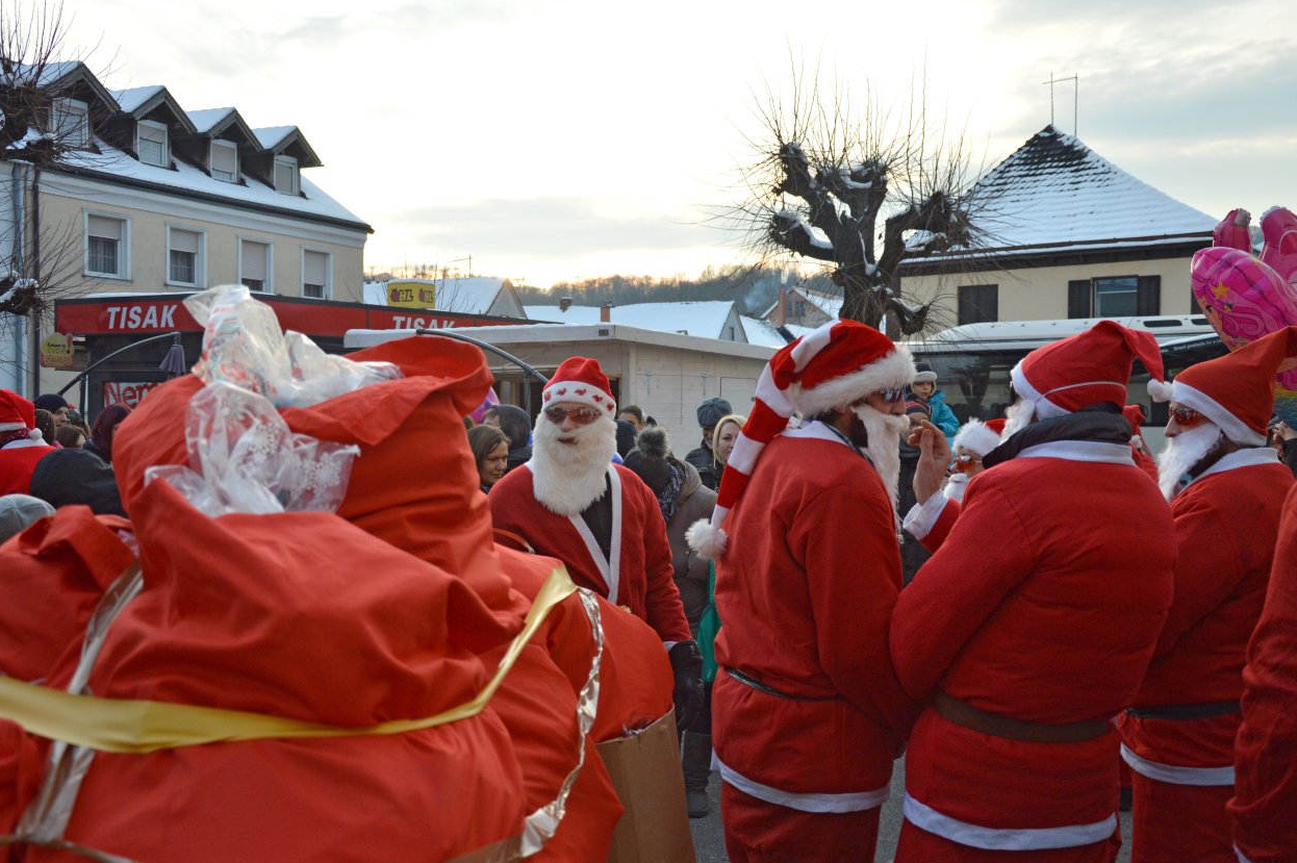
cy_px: 438
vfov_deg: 34.6
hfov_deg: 50.1
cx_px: 647
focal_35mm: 39
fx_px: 1387
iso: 400
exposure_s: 1/800
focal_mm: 25
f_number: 4
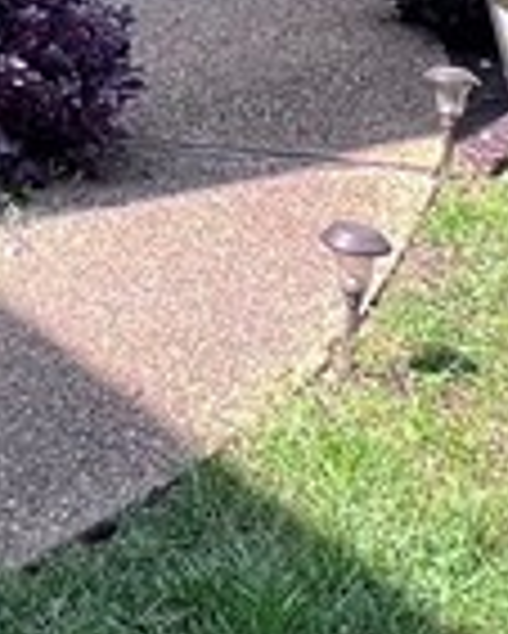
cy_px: -607
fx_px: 1727
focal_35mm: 92
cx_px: -148
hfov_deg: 15.9
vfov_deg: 16.3
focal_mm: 1.57
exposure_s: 1/104
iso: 32
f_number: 1.8
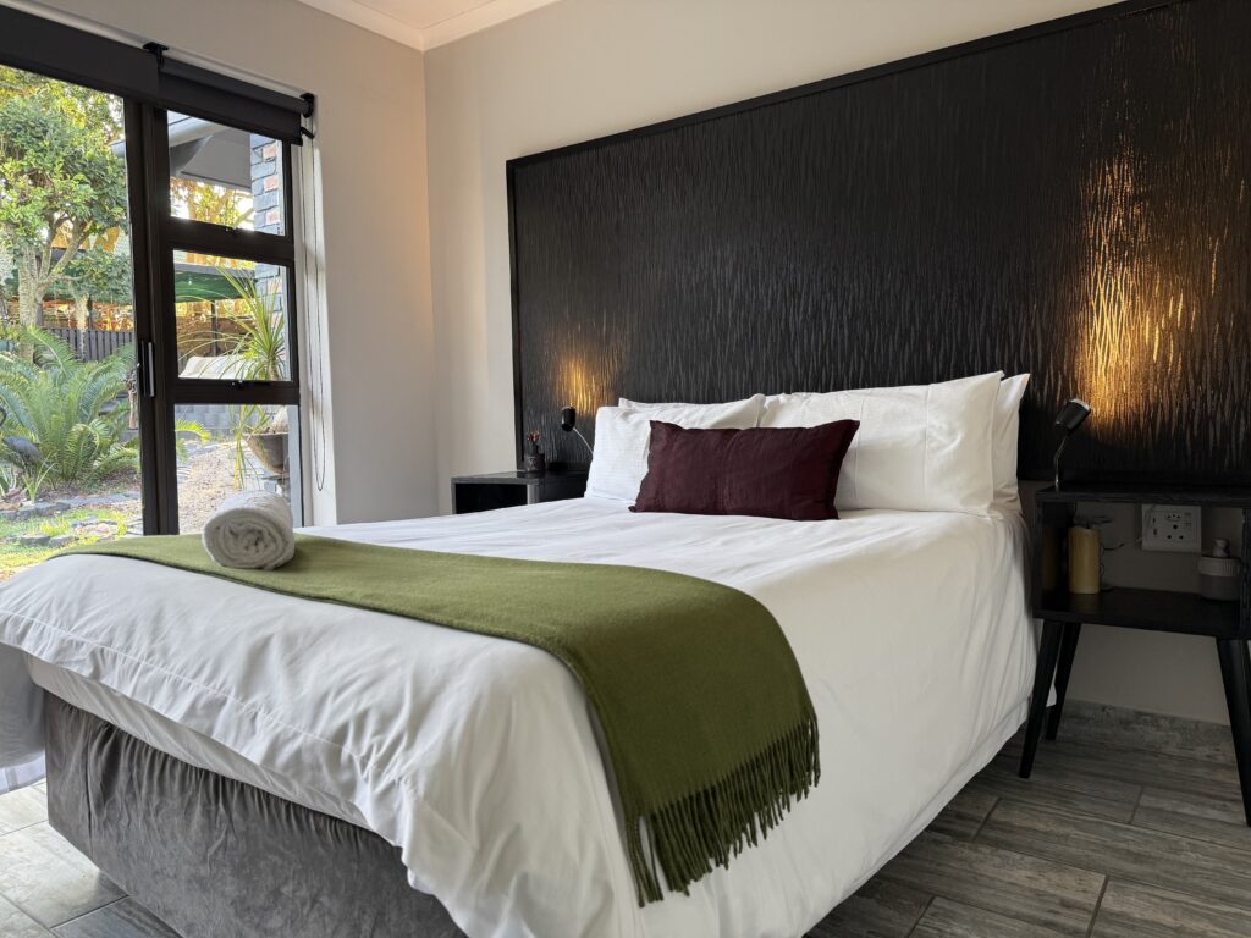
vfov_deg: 56.8
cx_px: 626
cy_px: 469
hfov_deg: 71.6
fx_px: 867
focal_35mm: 24
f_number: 1.78
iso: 125
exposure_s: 1/100
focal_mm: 6.76
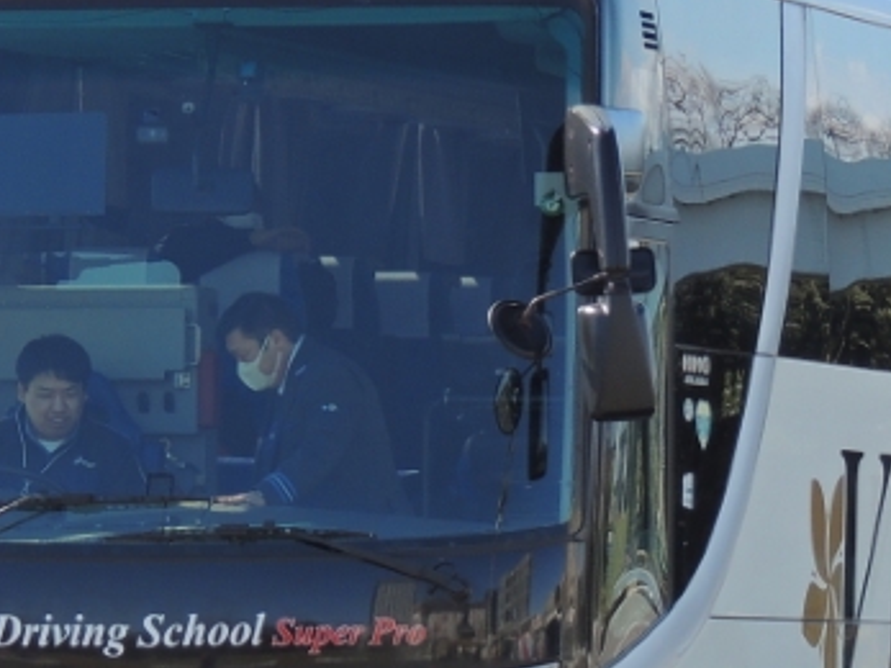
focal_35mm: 457
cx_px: 375
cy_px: 326
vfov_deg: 3.3
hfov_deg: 4.3
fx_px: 11759
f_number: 4.4
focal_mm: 27.6
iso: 100
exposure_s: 1/250
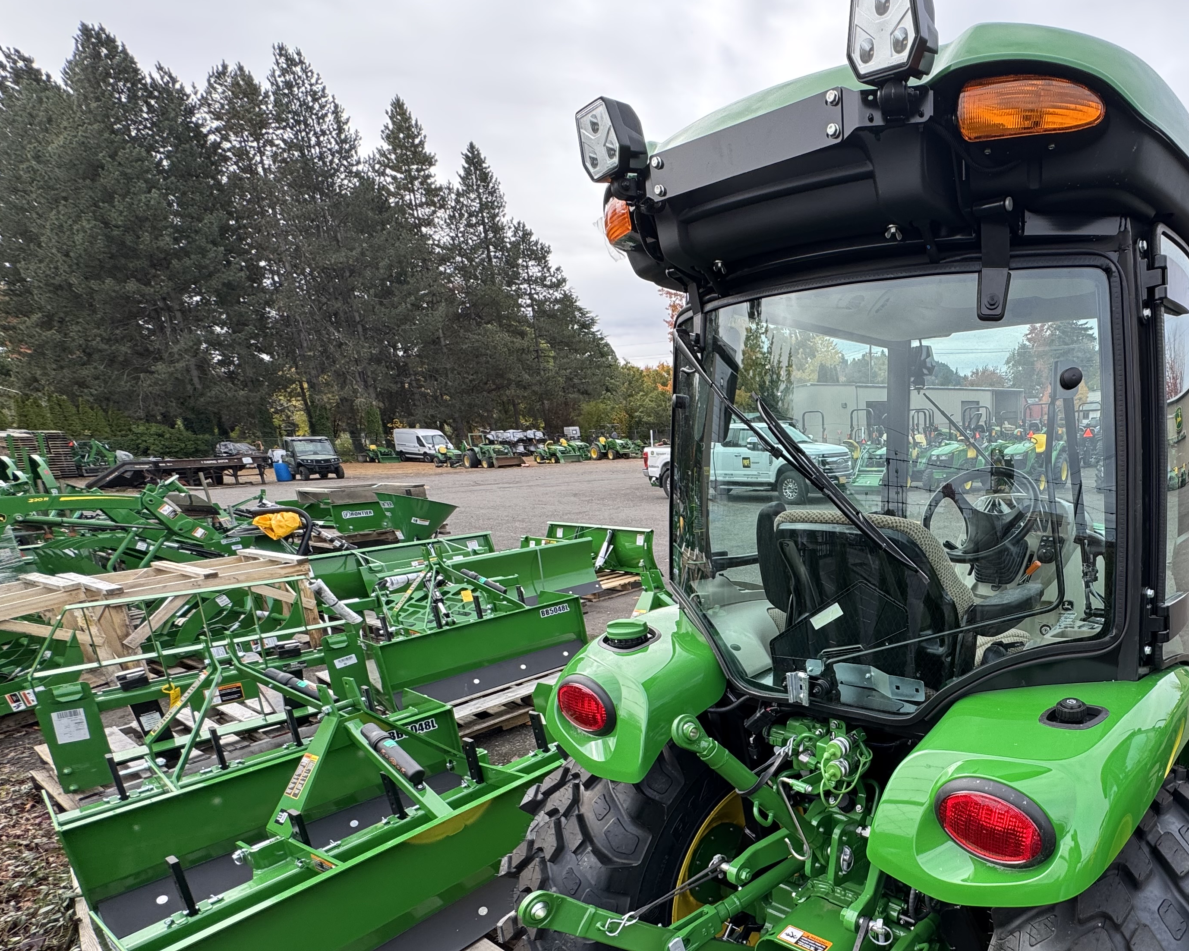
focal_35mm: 20
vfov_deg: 66.3
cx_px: 859
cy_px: 633
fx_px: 704
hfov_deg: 75.8
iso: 40
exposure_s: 1/344
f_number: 2.2
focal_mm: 2.22
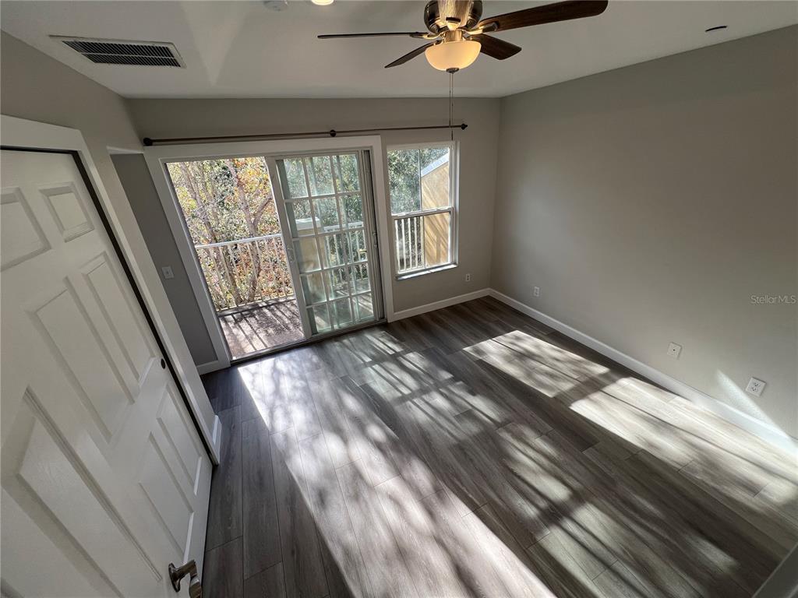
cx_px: 399
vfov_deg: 89.9
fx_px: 300
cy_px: 299
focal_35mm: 13
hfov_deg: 106.2
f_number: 1.8
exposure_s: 1/246
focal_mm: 1.57
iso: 32
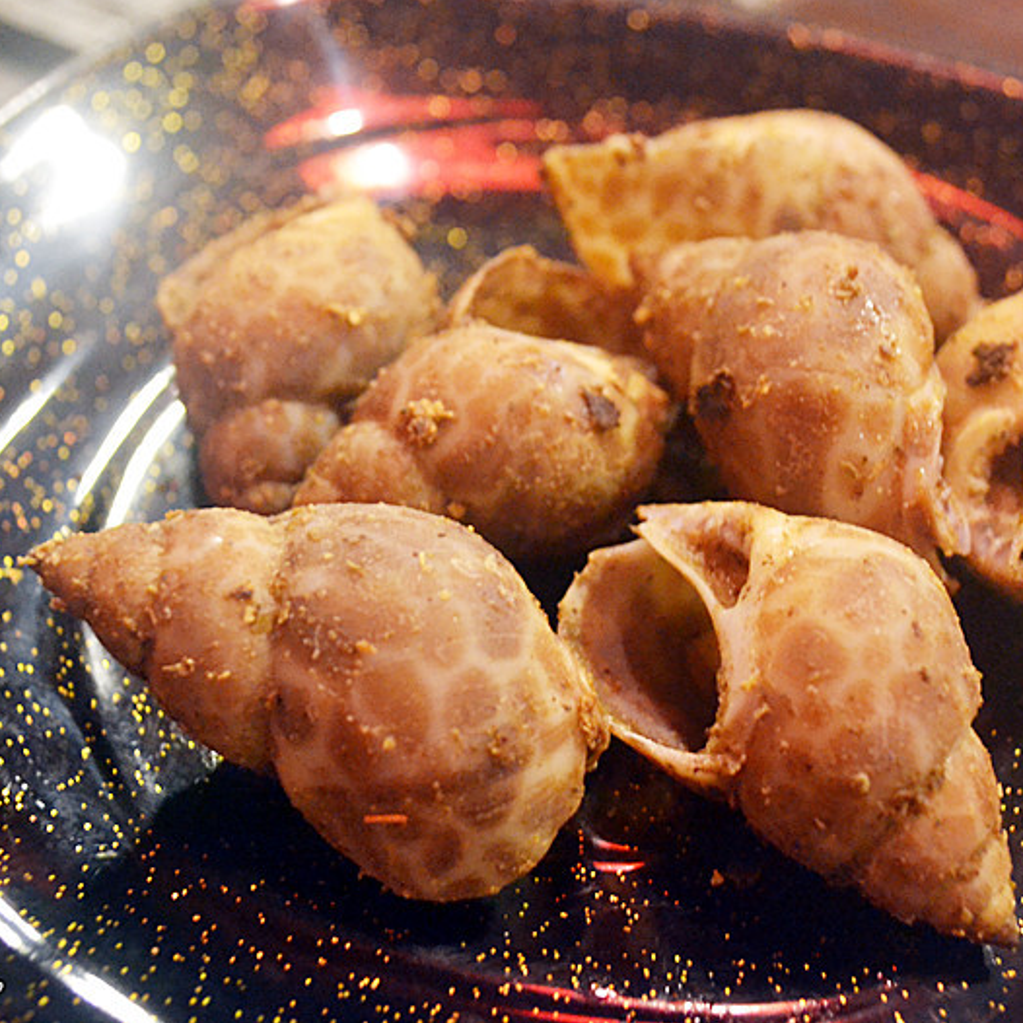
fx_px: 2073
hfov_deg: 27.7
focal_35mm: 62
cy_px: 512
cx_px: 593
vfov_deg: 27.7
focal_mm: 32
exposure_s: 1/10
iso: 3200
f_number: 4.8
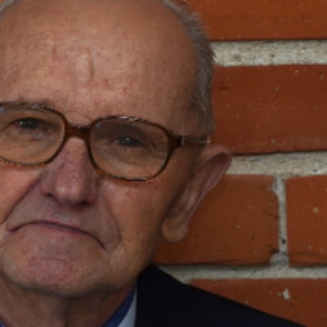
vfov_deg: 3.2
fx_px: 5814
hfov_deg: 3.2
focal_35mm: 544
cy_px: 526
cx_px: -235
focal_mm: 105
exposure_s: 1/100
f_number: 7.1
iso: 400
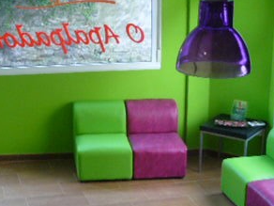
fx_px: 625
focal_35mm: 79
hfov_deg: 24.0
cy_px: 122
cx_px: 24
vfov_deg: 18.6
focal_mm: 6
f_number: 2.8
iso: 200
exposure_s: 1/20
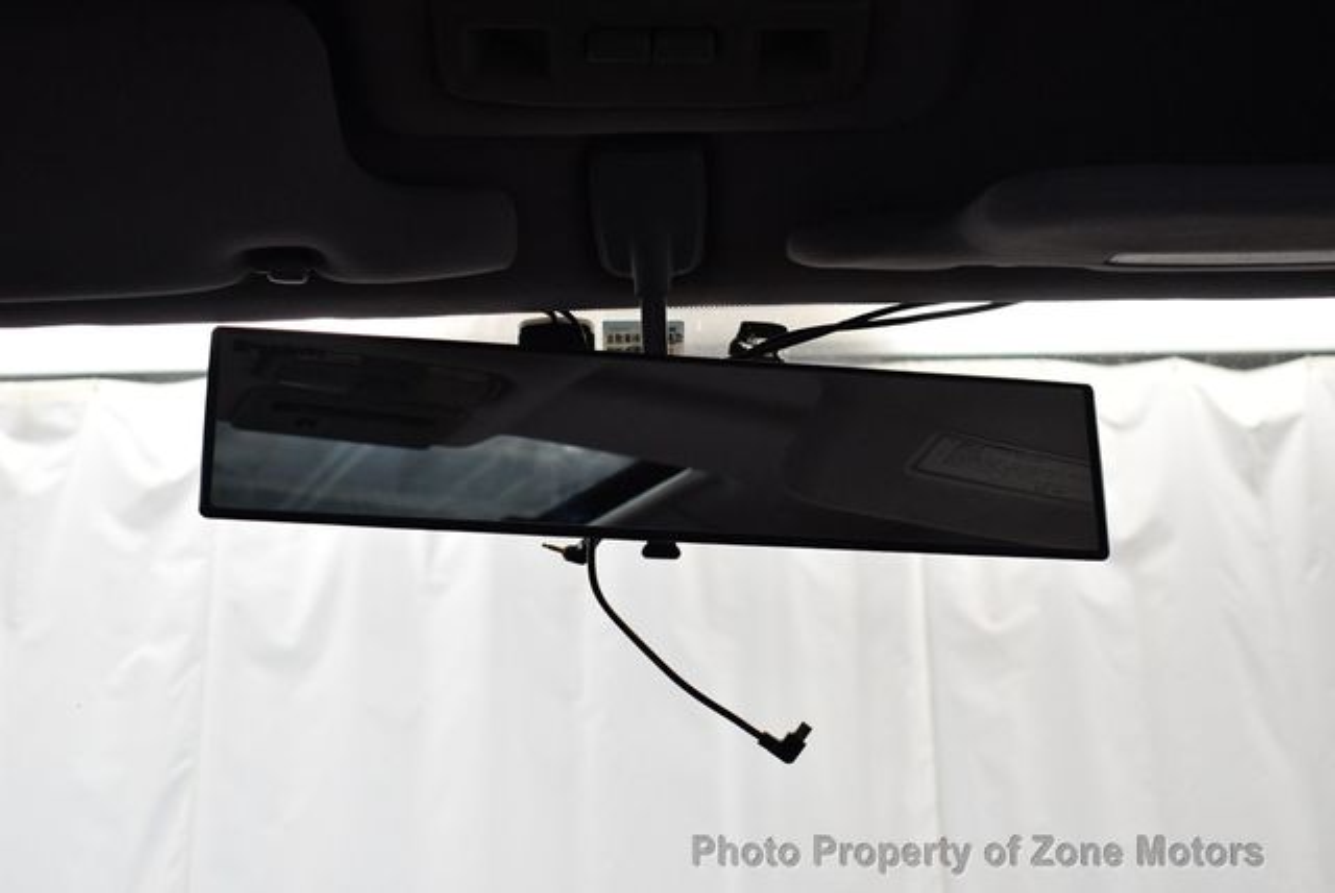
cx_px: 668
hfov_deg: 38.2
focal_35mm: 52
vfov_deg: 26.0
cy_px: 446
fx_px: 1930
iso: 1250
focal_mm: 26
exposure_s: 1/125
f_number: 4
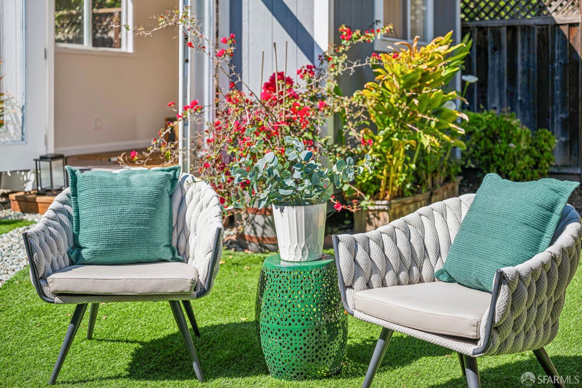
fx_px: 744
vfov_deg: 29.2
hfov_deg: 42.7
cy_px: 194
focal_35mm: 46
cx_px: 291
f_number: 2.8
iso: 160
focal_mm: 46
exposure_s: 1/2500
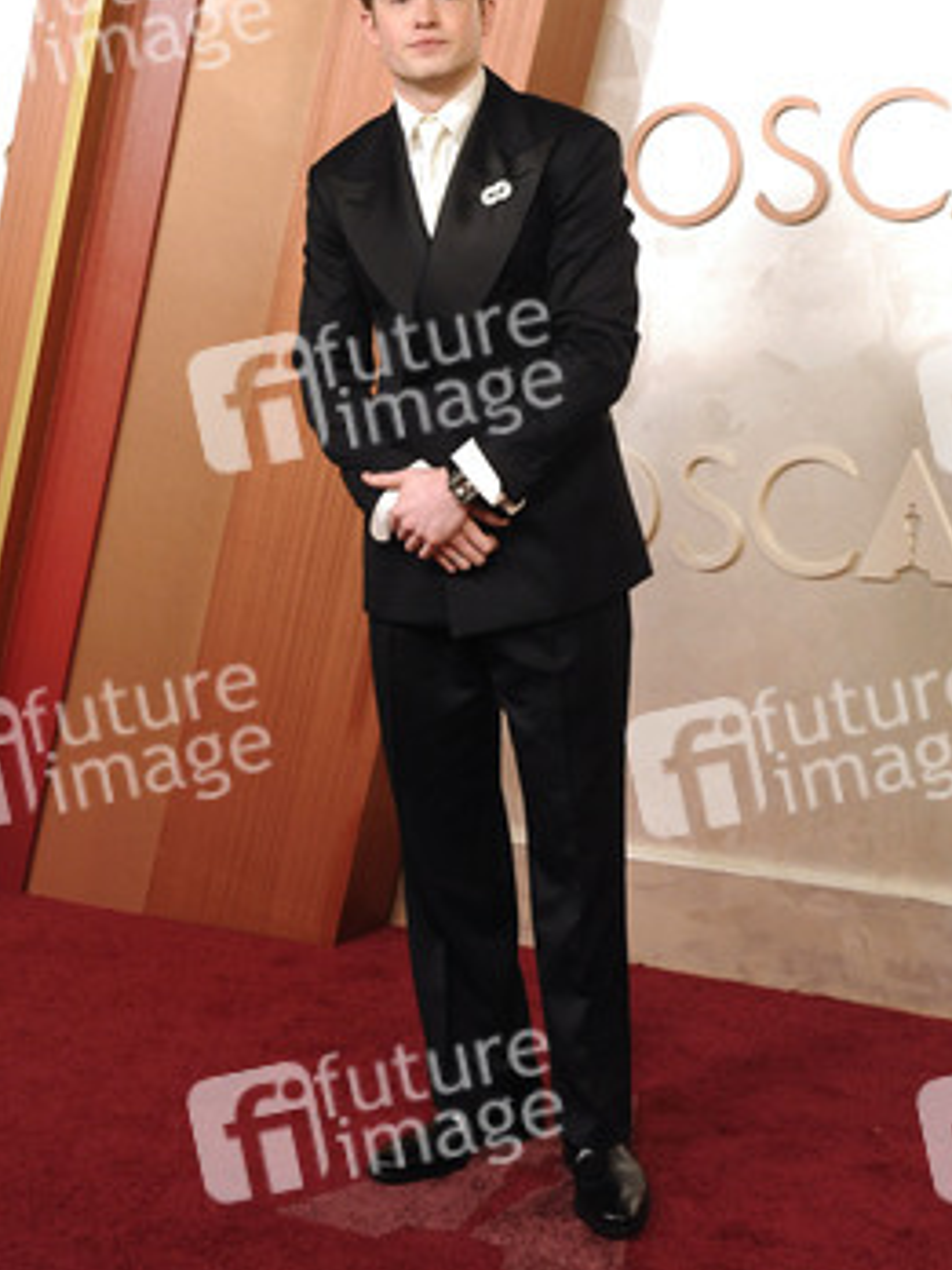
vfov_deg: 36.1
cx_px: 483
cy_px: 569
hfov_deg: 27.5
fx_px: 1943
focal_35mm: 53
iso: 2500
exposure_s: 1/160
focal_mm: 48
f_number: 7.1
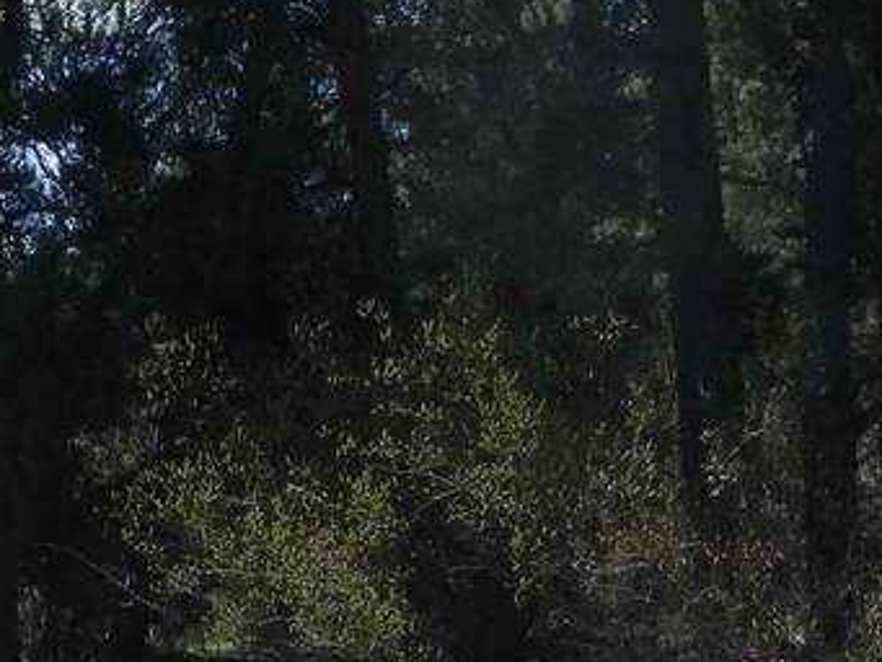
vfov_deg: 8.6
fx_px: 4308
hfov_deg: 11.4
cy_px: 977
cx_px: -210
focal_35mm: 169
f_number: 7.6
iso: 160
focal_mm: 8.1
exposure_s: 1/290
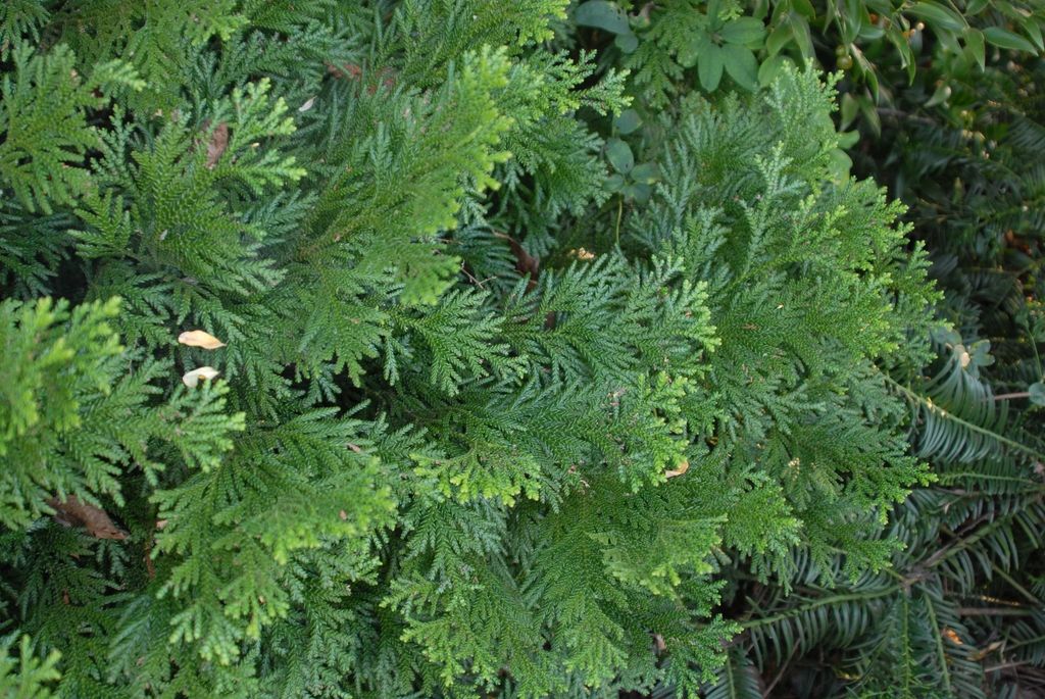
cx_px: 522
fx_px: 1220
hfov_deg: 46.4
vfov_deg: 32.0
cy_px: 350
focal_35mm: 42
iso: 400
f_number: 4
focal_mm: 28
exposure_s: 1/60
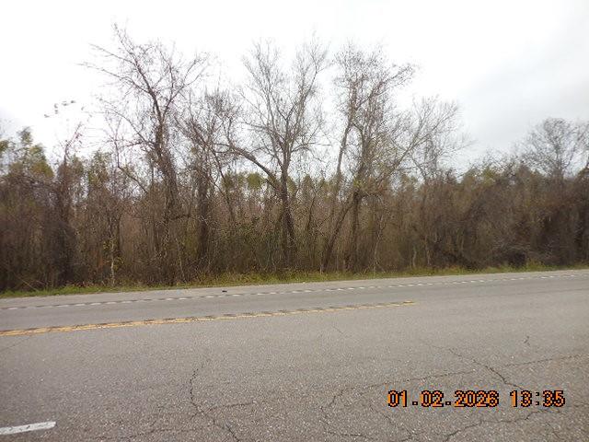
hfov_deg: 69.4
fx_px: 425
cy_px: 221
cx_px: 294
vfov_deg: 54.9
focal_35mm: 25
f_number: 3.7
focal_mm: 4.5
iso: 125
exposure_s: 1/200
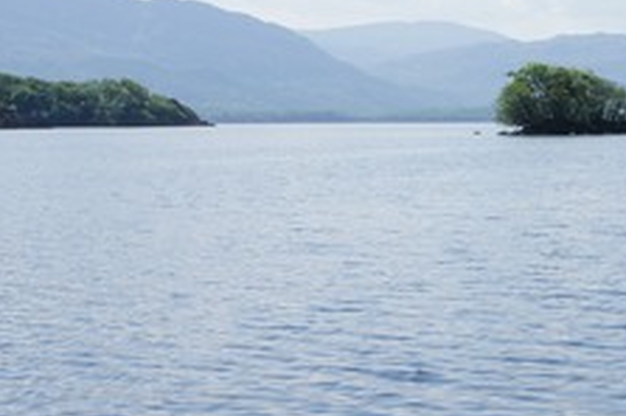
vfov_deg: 11.7
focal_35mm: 116
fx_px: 2022
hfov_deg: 17.1
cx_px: 668
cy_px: 202
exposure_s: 1/250
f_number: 13
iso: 200
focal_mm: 27
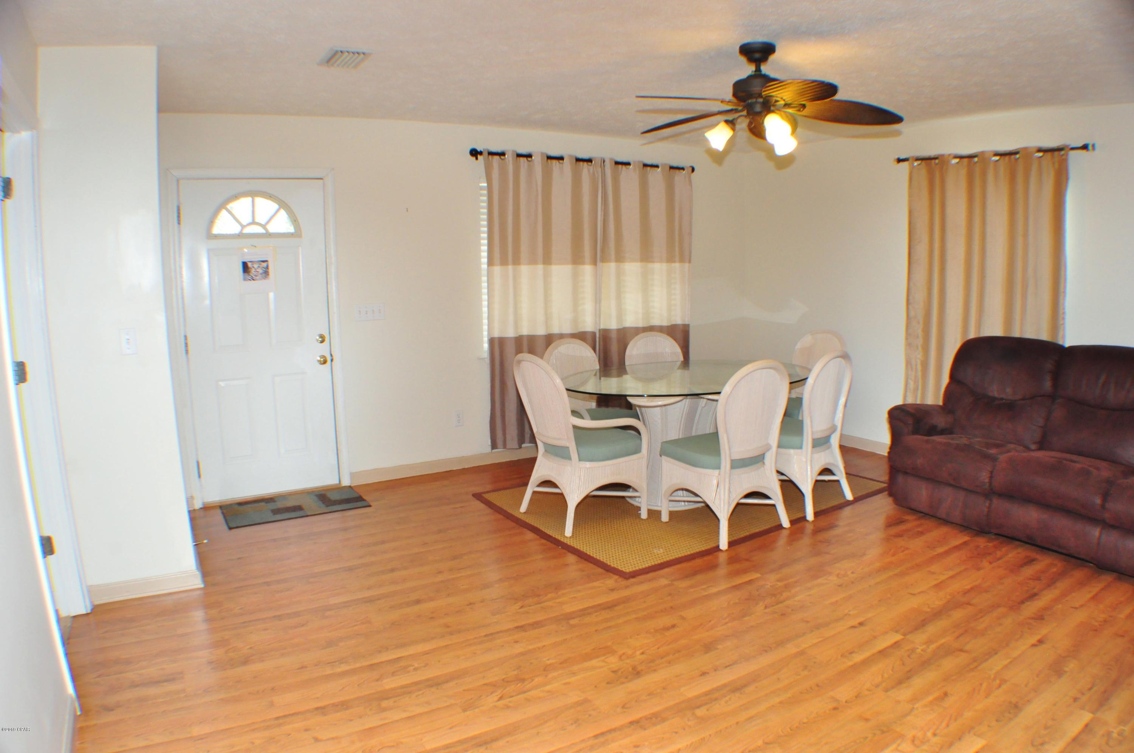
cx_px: 567
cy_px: 376
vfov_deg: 47.8
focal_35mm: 27
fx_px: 849
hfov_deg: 67.4
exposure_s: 1/60
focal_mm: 18
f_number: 10
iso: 1250
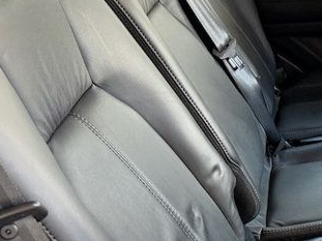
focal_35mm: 79
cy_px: 104
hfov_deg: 21.9
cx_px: 436
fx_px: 735
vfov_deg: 18.6
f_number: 1.78
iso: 320
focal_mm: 6.76
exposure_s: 1/60
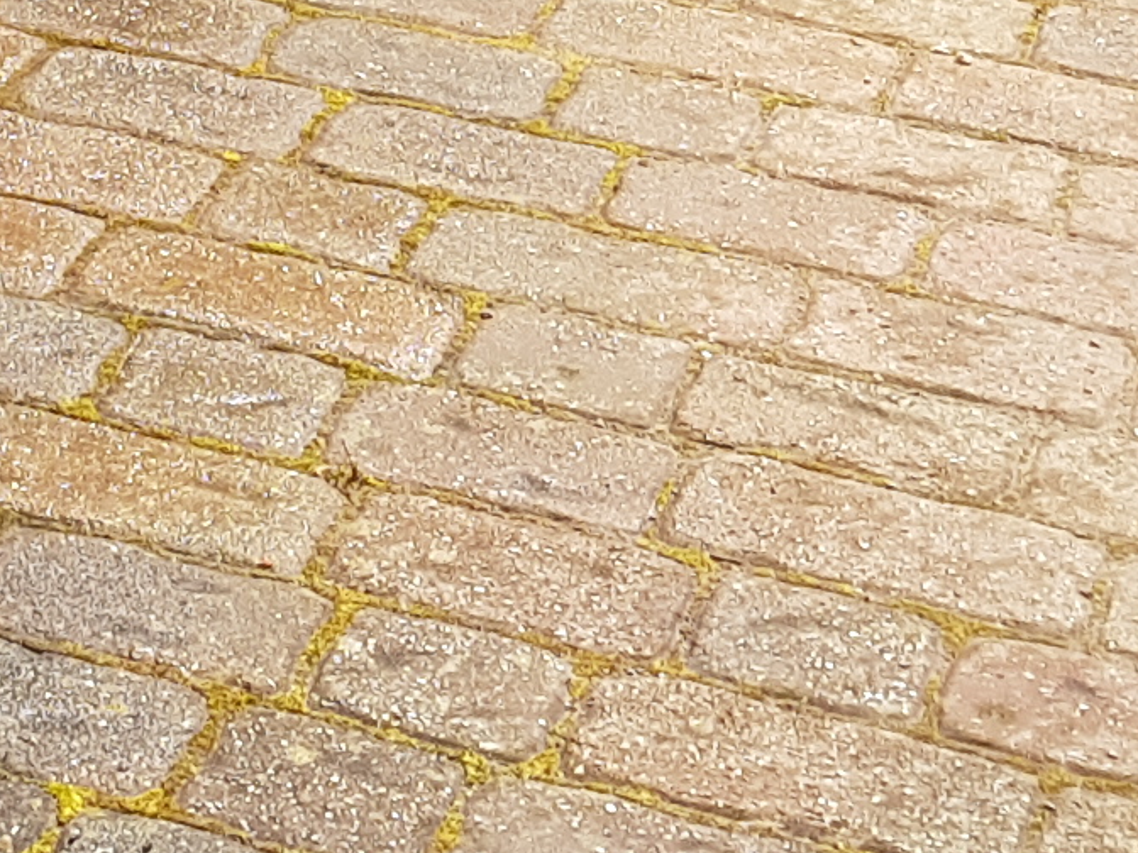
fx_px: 5128
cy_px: -506
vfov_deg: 9.2
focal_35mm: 156
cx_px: -251
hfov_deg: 12.4
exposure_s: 1/1224
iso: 40
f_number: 1.7
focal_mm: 4.2
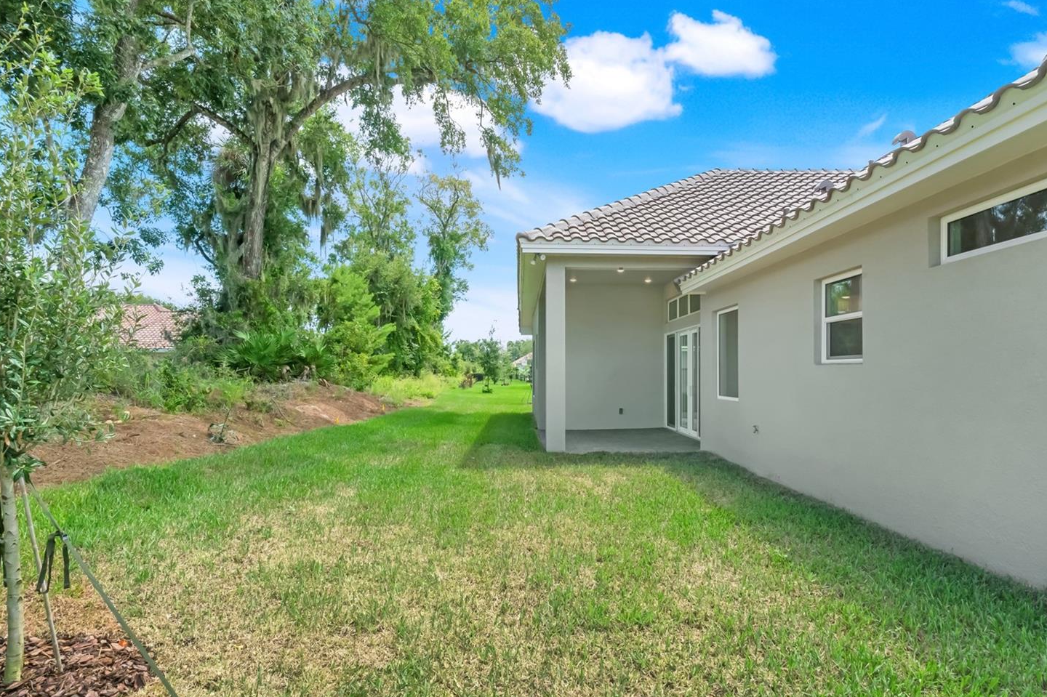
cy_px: 372
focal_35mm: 20
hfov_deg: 84.0
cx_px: 537
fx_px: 581
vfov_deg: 61.8
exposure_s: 1/25
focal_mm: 12
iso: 250
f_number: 9
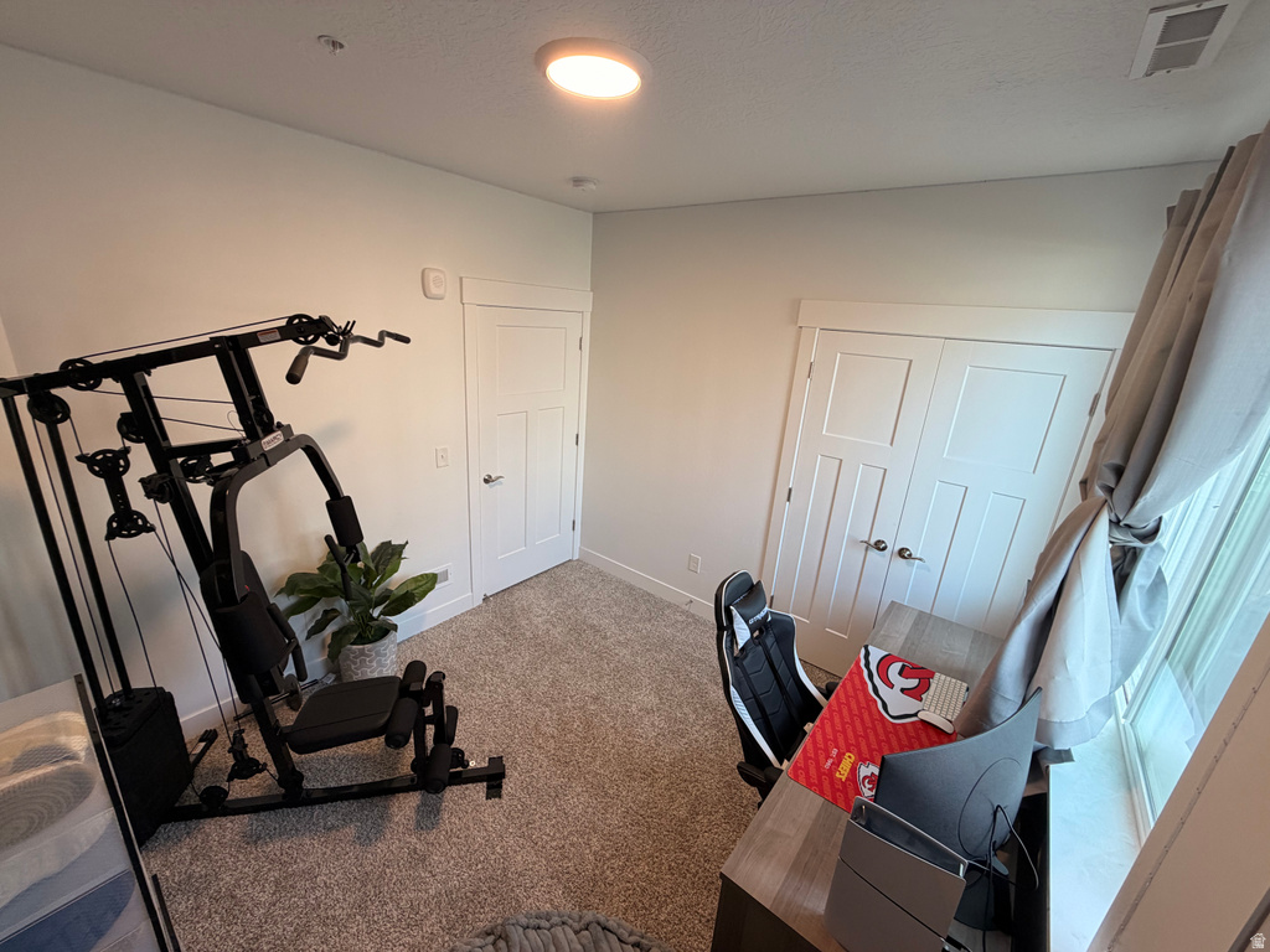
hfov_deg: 102.1
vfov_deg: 85.7
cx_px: 635
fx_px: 514
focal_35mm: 14
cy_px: 476
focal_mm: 2.22
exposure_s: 1/120
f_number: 2.2
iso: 125
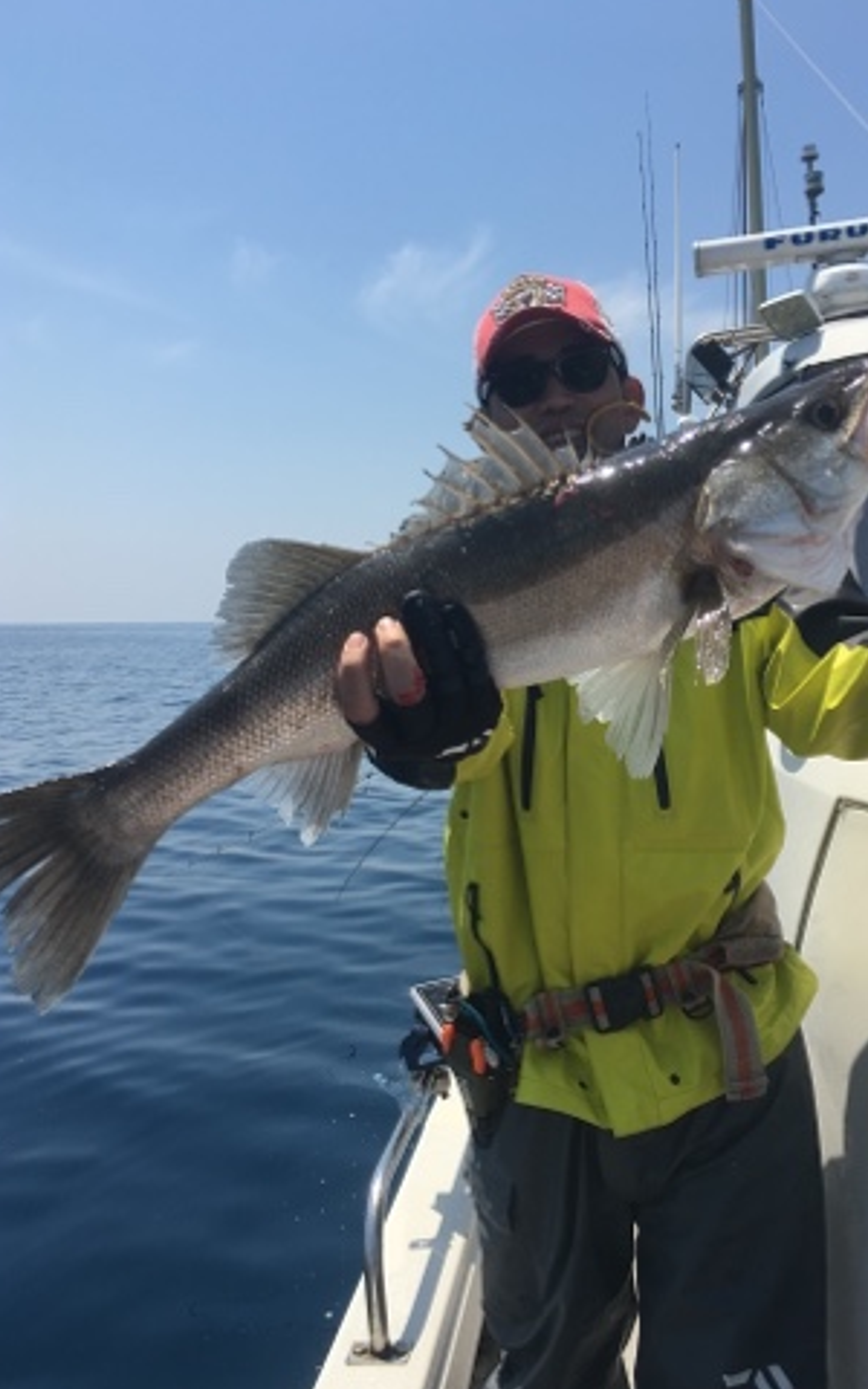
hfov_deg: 39.4
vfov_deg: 59.7
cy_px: 697
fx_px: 1211
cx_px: 488
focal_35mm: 32
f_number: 2.2
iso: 25
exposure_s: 1/1748
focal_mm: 4.15
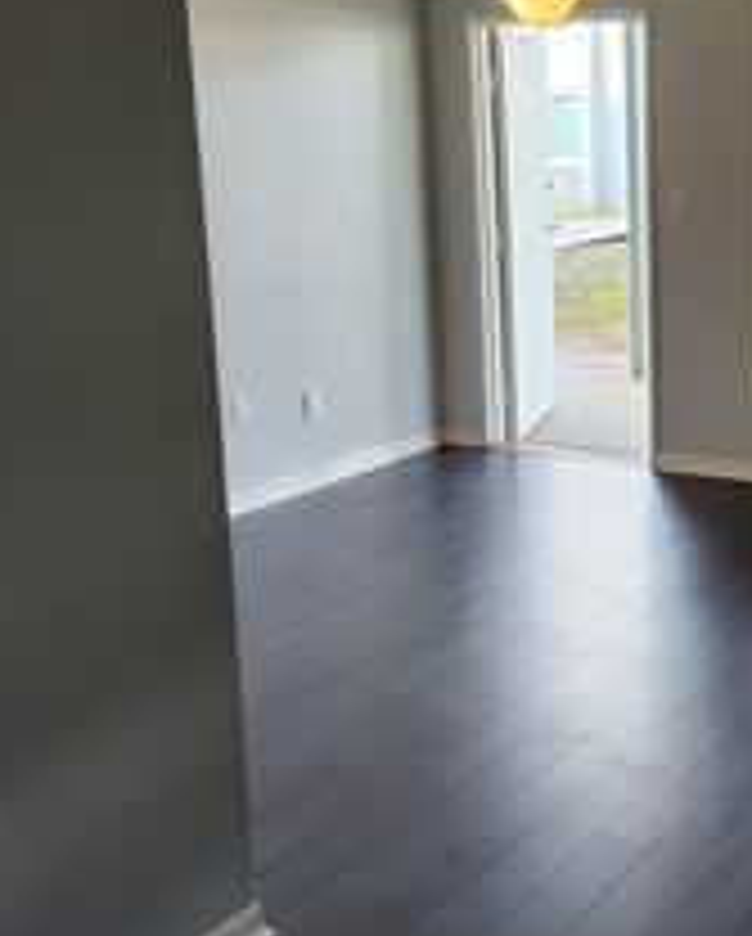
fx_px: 1332
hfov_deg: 29.7
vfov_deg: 38.4
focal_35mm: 48
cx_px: 723
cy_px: 333
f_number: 1.8
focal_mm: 5
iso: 160
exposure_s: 1/120
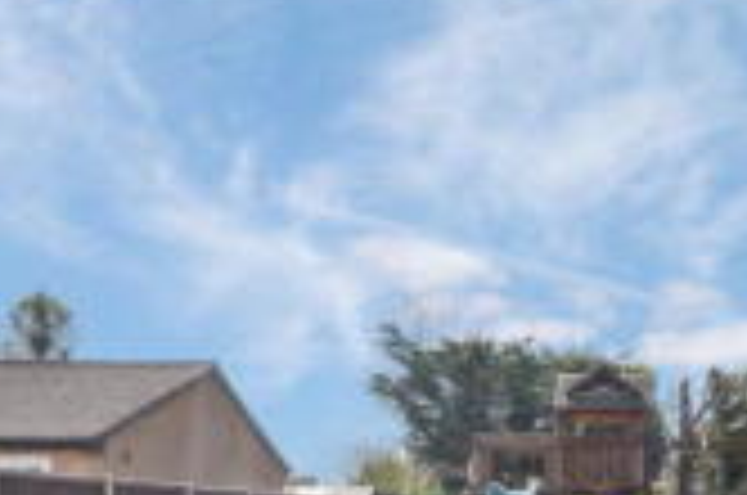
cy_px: 538
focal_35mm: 46
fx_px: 953
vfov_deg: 26.9
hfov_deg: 39.0
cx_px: 706
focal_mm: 16
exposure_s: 1/800
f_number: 8
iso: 640
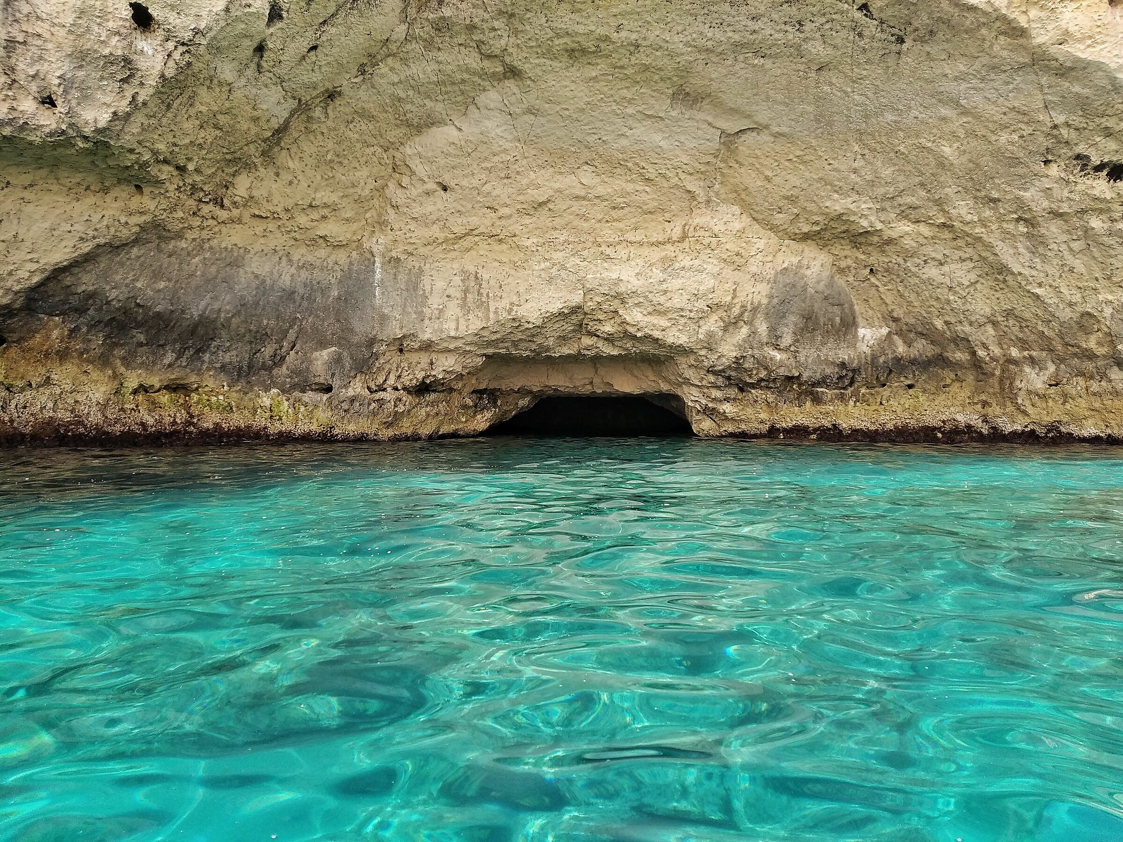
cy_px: 421
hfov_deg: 67.3
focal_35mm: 26
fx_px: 843
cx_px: 562
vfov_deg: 53.1
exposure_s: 1/289
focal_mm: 3.82
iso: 100
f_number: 2.2
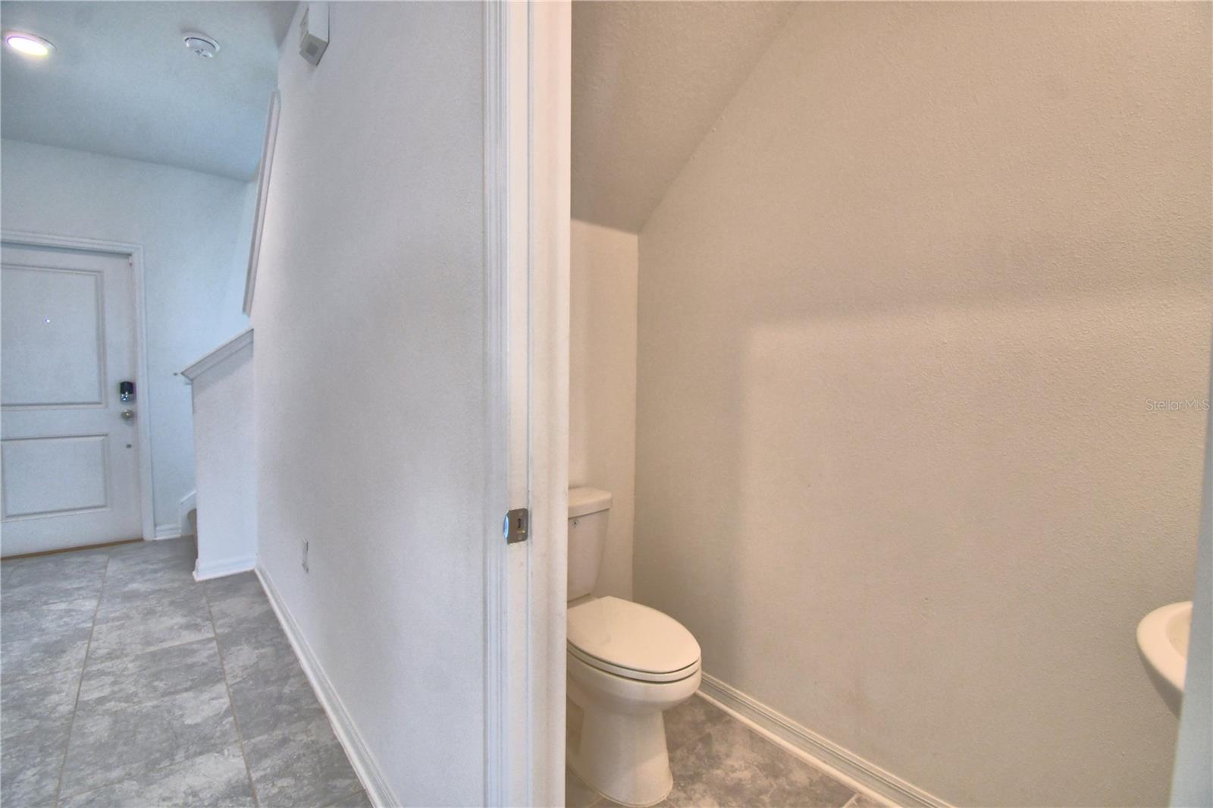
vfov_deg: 77.3
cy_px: 404
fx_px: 505
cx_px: 606
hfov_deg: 100.4
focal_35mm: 15
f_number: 4.5
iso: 400
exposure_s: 1/100
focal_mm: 10
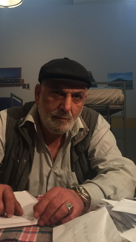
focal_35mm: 43
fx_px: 276
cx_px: 42
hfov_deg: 27.5
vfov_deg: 47.4
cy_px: 120
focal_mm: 4.15
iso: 125
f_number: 2.2
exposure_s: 1/17
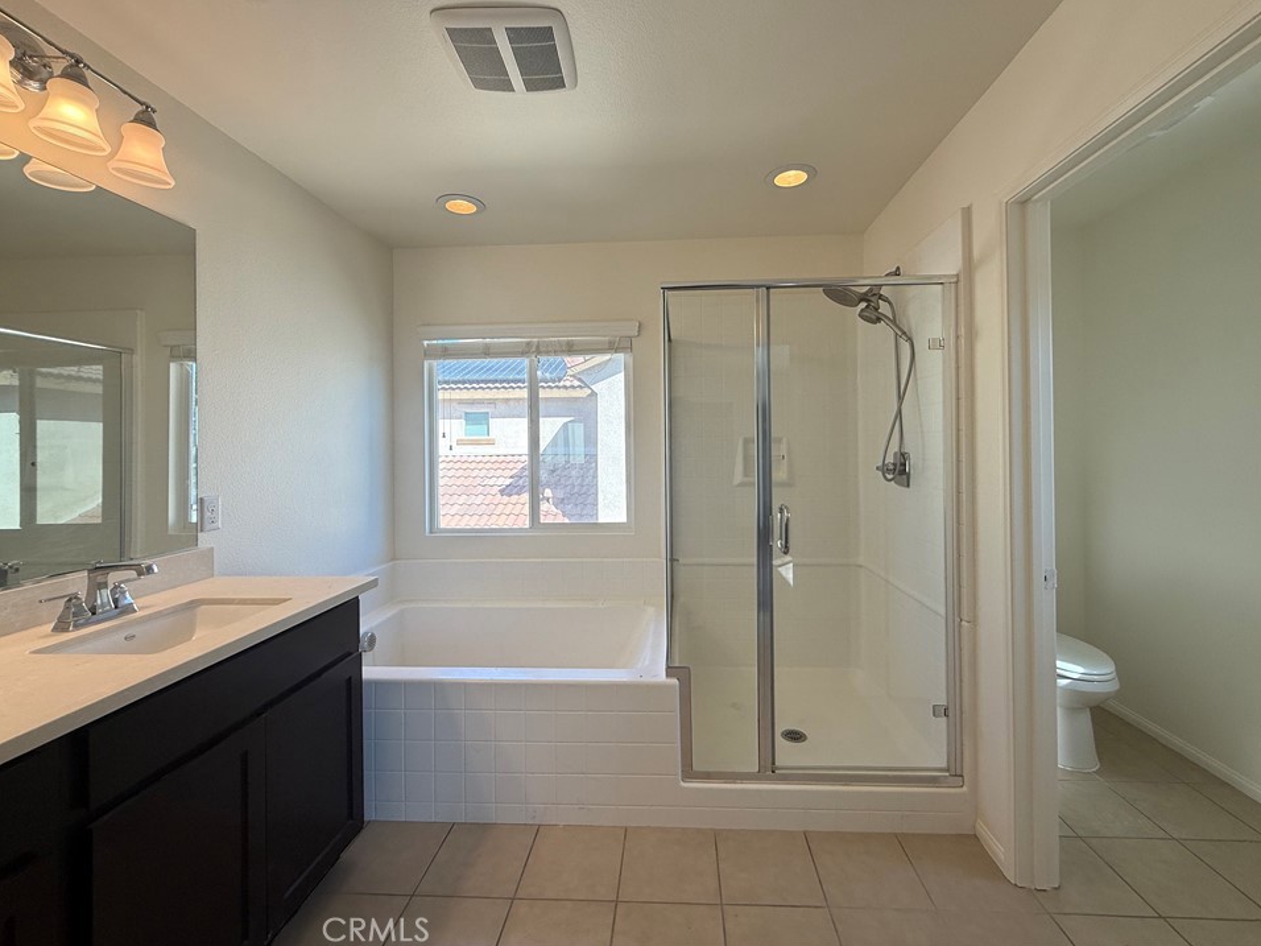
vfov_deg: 81.6
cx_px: 653
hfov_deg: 98.1
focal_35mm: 15
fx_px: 546
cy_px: 442
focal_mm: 2.22
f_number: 2.2
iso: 64
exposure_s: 1/190
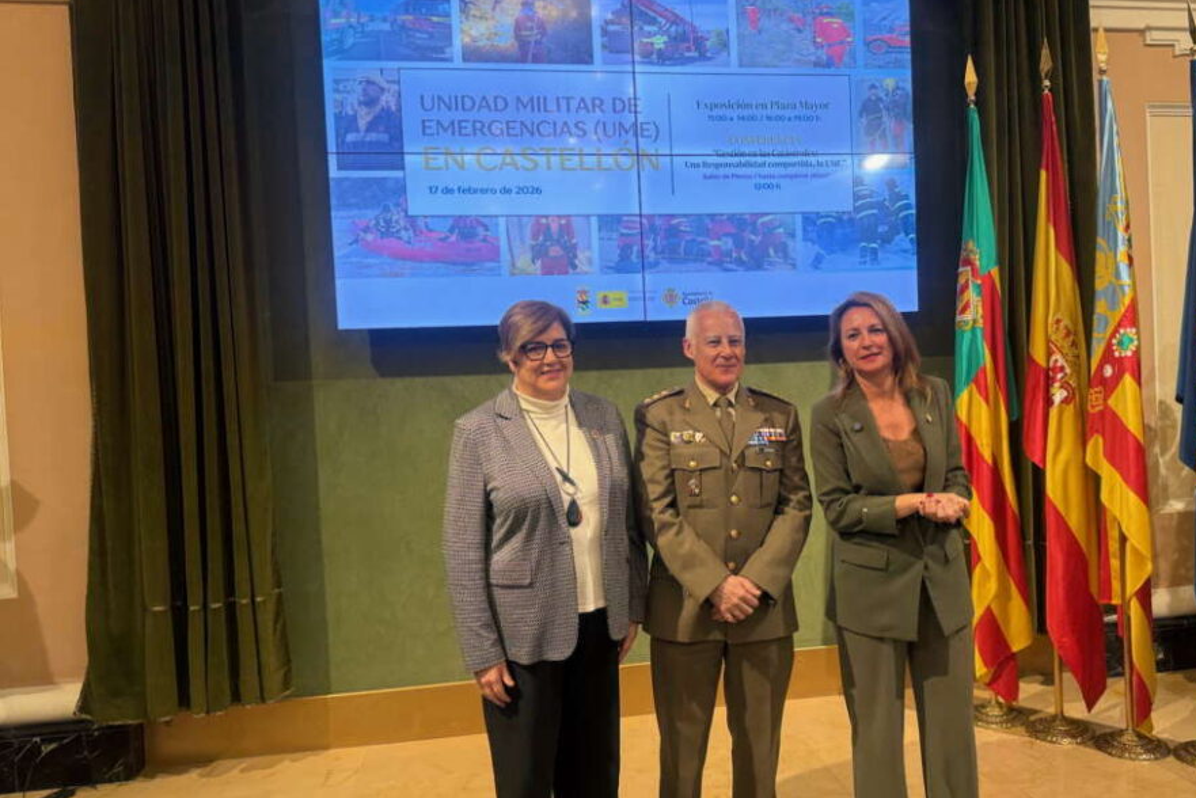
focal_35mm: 29
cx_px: 694
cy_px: 410
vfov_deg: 45.0
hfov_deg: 63.3
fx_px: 964
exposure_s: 1/100
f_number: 1.78
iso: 125
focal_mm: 6.76
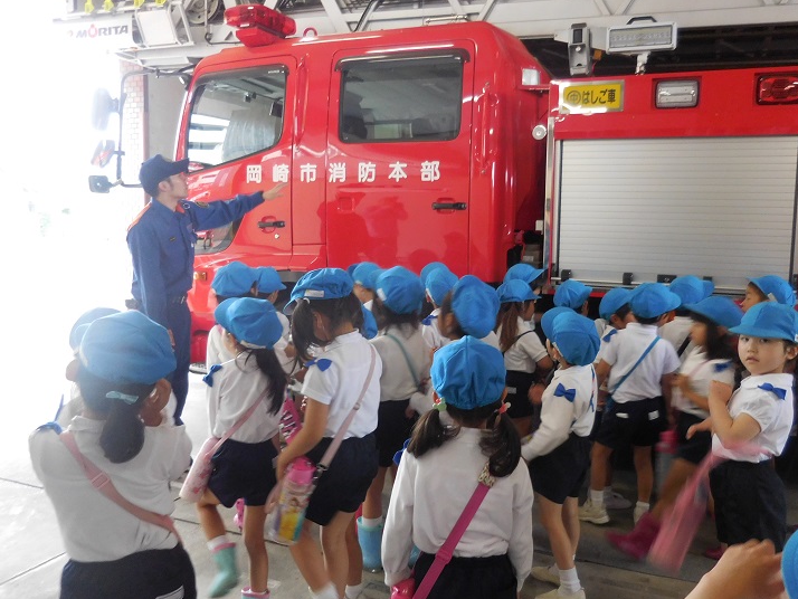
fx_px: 646
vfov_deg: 49.8
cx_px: 438
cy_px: 295
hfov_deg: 63.3
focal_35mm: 28
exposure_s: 1/30
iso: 360
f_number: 3.3
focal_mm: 4.5
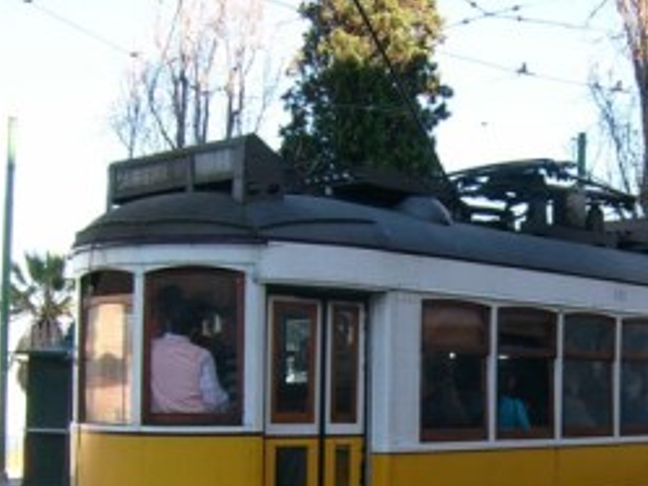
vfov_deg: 22.9
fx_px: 1180
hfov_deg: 30.2
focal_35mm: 63
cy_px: 413
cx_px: 481
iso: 50
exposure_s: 1/65
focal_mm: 5.95
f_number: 5.8
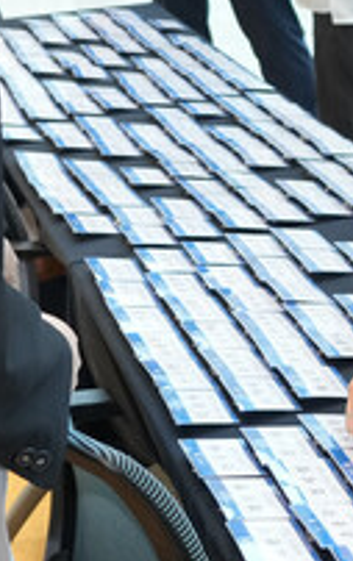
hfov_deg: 10.8
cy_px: 97
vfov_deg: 17.8
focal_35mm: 116
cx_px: 561
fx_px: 1778
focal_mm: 24
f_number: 4.5
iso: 800
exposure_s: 1/200
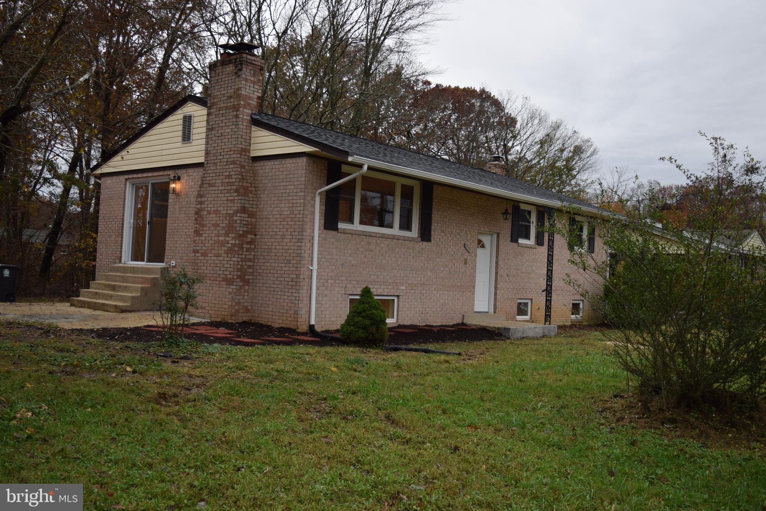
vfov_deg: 36.9
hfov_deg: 53.1
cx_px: 383
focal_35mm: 36
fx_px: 766
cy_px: 256
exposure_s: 1/60
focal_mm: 24
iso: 100
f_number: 4
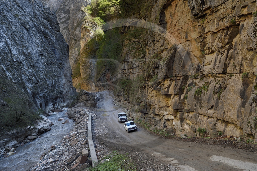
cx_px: 128
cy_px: 86
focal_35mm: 36
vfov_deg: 36.9
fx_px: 257
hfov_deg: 53.1
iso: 400
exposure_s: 1/500
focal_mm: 36
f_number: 4
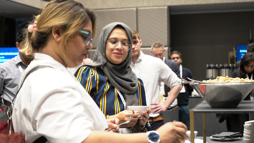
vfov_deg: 16.3
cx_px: 126
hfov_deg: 28.6
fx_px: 498
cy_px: 68
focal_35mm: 74
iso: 2500
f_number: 5.6
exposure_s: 1/60
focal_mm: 70
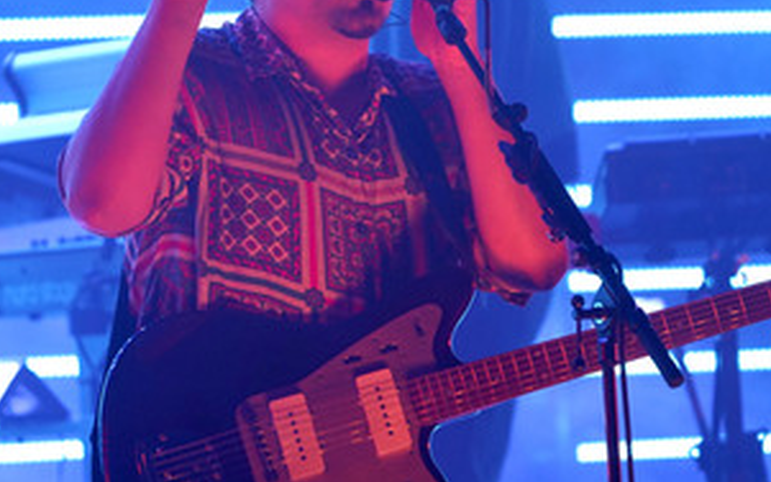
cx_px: 373
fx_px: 9559
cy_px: 100
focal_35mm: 455
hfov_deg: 4.6
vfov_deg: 2.9
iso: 2500
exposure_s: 1/200
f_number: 6.3
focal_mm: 298
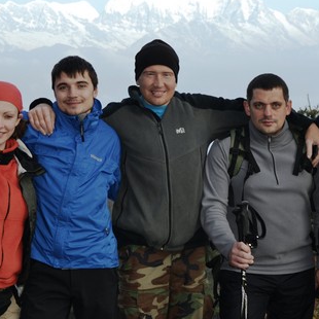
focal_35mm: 92
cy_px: 83
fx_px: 959
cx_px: 177
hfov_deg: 18.9
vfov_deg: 18.8
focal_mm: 28
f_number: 4
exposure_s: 1/200
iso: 100
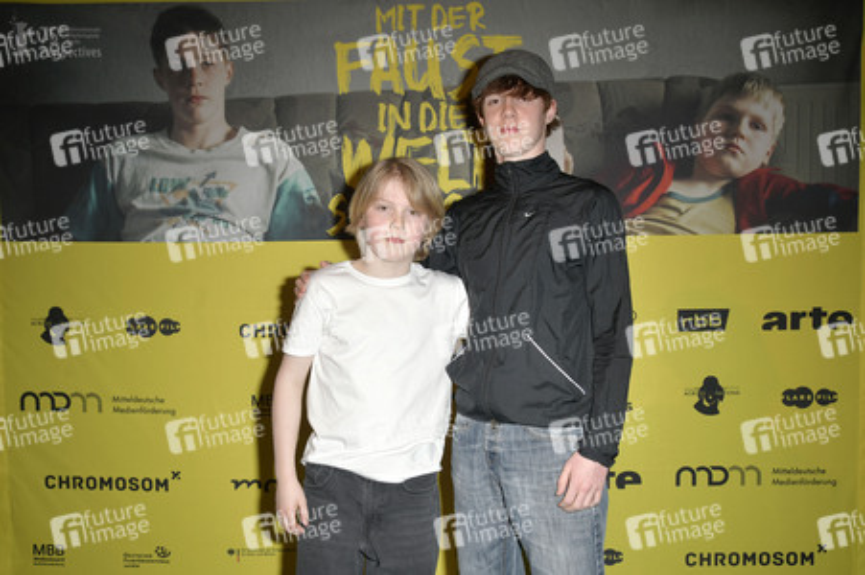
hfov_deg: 55.8
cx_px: 432
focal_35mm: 34
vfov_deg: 38.8
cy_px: 288
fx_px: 816
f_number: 5.6
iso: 200
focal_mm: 34
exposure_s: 1/200
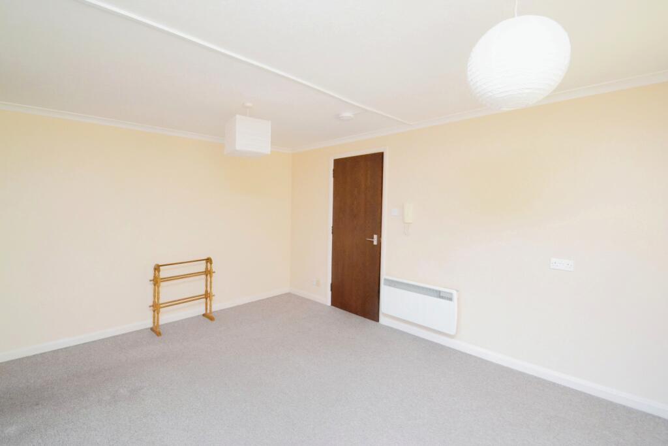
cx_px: 334
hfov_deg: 100.4
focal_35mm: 15
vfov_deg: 77.3
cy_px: 223
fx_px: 278
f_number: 9
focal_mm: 10
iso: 3200
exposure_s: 1/25
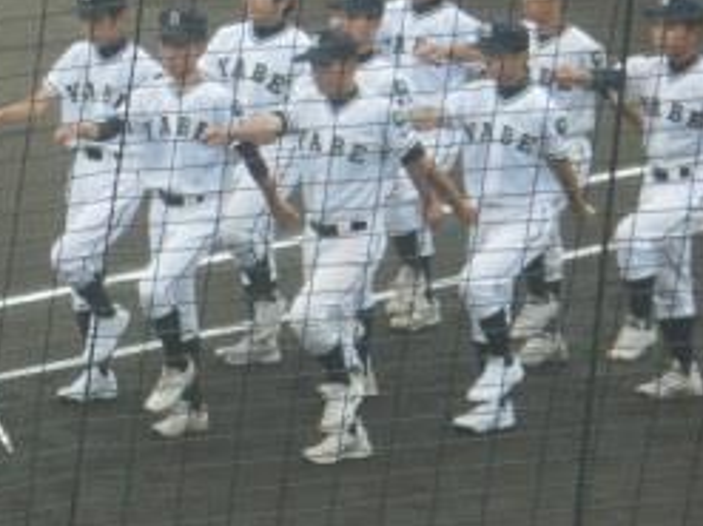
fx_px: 11164
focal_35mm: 550
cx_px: 117
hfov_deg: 3.6
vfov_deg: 2.7
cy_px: 259
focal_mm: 54
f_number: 6.5
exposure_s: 1/125
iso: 125
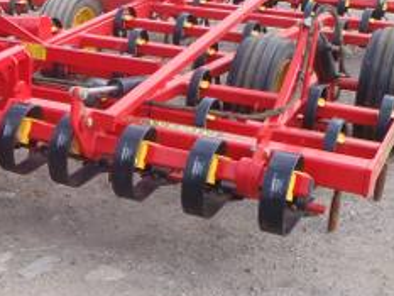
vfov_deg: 20.4
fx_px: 820
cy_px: 127
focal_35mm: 72
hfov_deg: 25.1
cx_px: -41
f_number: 4.5
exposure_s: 1/250
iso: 80
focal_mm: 5
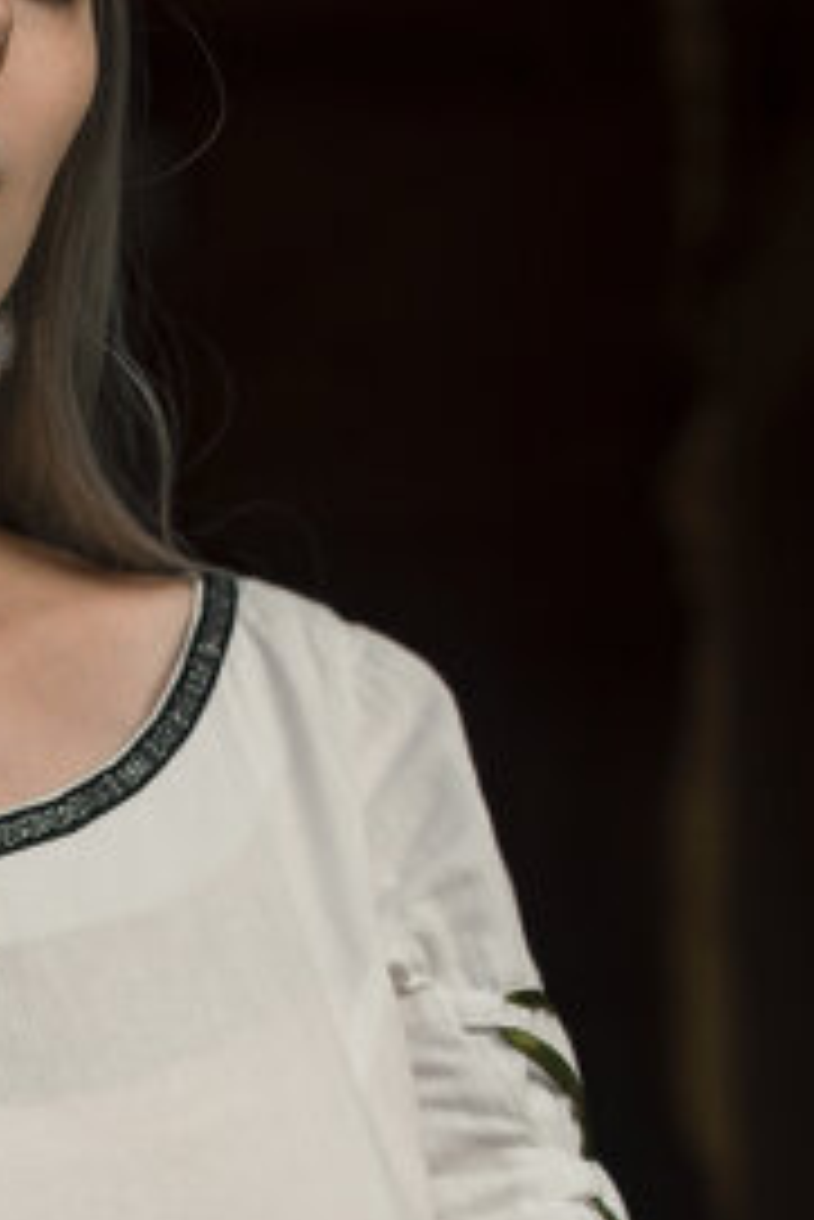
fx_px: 8535
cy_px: 972
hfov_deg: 5.4
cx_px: -117
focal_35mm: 252
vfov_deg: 8.2
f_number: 2.8
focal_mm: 85
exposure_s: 1/800
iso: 200
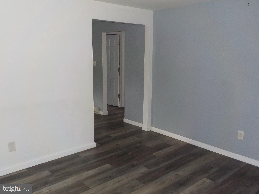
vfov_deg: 46.8
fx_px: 224
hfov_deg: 60.0
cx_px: 130
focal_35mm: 30
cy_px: 97
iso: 200
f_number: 3.3
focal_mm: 4.1
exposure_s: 1/30
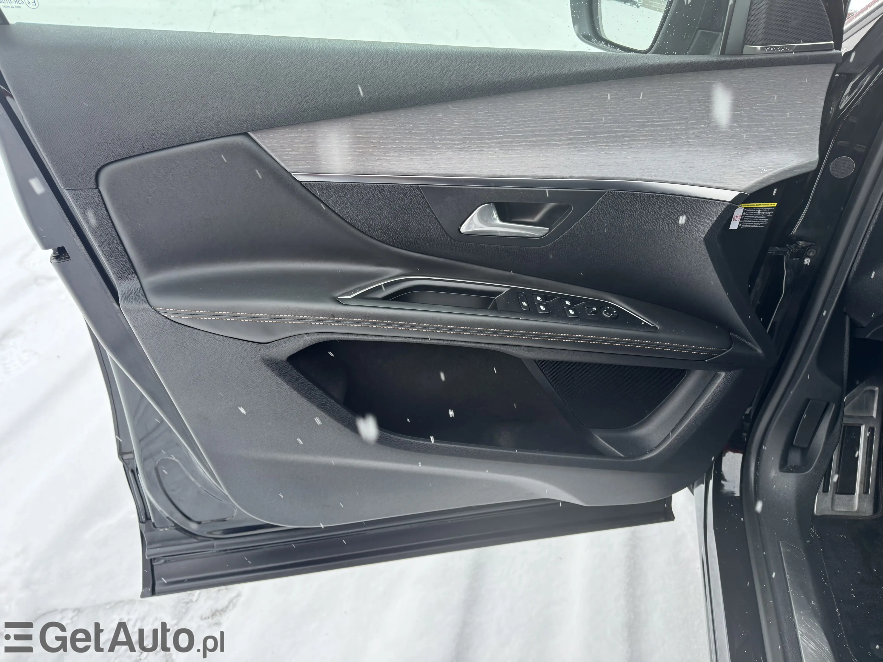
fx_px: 612
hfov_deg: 71.6
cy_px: 331
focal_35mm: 24
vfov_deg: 56.8
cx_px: 442
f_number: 1.78
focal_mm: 6.76
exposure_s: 1/121
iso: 100
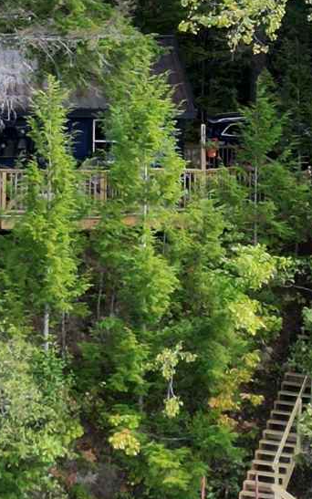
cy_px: -92
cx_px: 33
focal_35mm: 143
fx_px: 1945
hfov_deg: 9.1
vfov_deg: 14.2
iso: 100
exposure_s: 1/2000
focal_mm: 6.72
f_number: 1.7
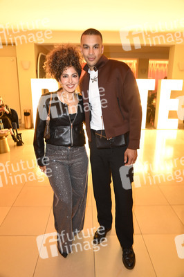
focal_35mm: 24
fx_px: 184
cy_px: 138
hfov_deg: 53.1
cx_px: 92
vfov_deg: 73.8
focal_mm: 24
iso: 3200
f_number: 5.6
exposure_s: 1/30
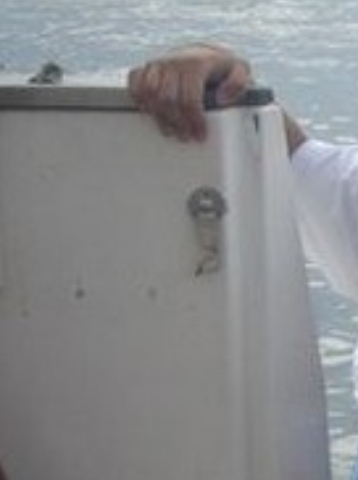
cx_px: 529
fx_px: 1769
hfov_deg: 11.1
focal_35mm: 128
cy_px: 483
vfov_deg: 15.1
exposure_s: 1/420
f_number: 2.8
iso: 64
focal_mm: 6.2
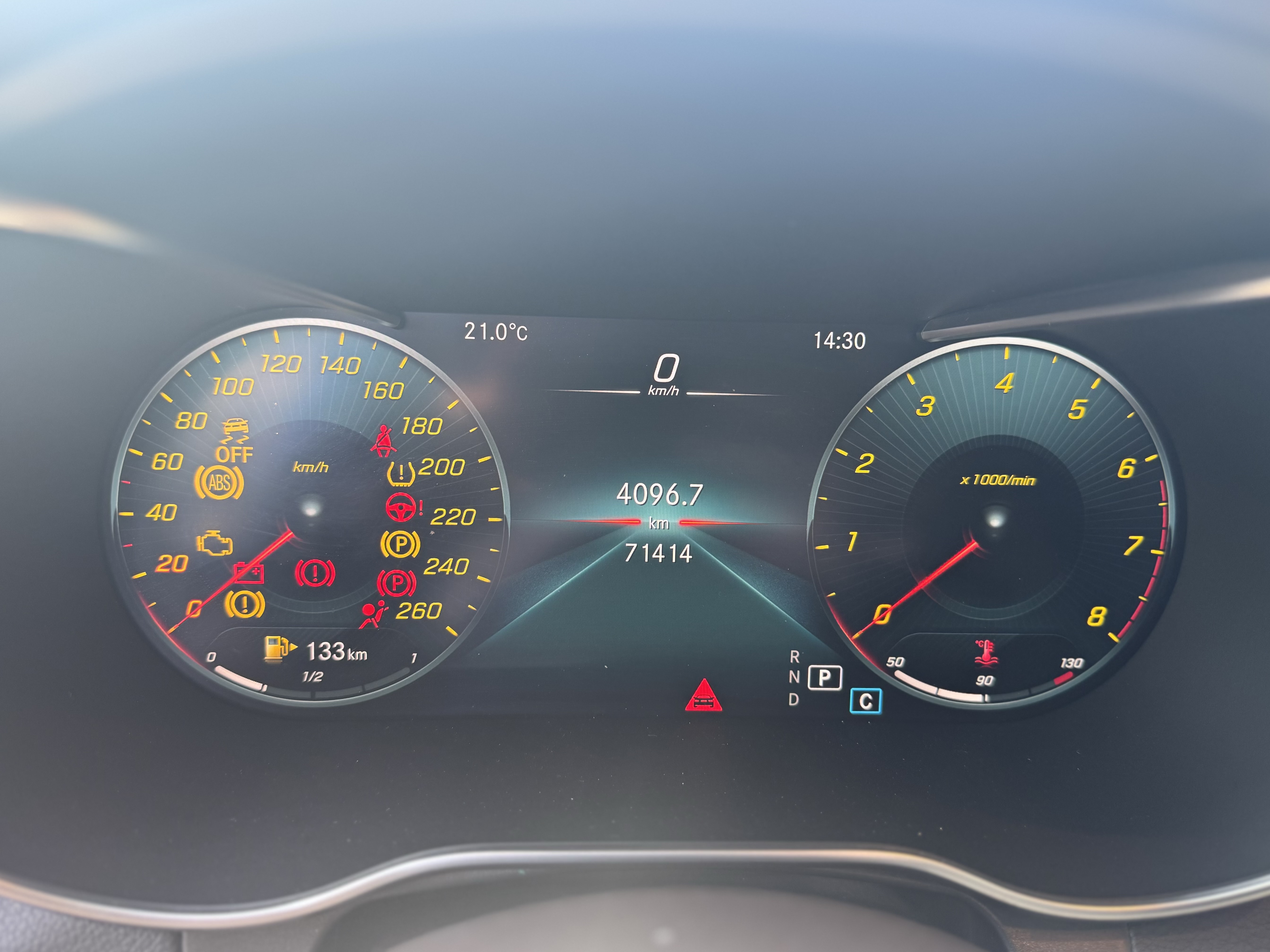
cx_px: 635
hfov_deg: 71.6
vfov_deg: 56.8
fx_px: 880
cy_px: 476
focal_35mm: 24
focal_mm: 6.76
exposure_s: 1/82
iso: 125
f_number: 1.78
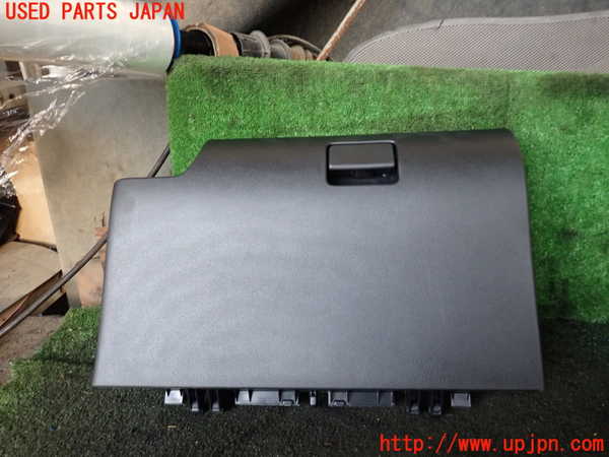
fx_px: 440
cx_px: 304
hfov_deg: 69.4
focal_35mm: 25
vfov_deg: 54.9
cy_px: 228
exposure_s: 1/30
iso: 250
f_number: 2
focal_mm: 4.5
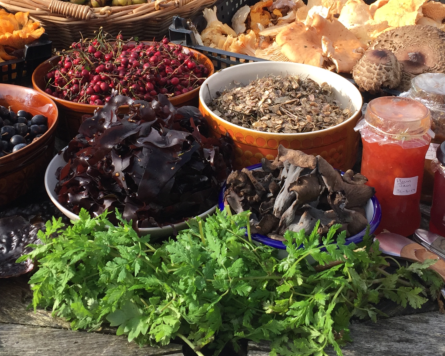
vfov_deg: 26.4
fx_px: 738
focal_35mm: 56
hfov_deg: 33.5
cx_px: 193
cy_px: 52
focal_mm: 4.15
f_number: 2.2
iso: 32
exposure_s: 1/706
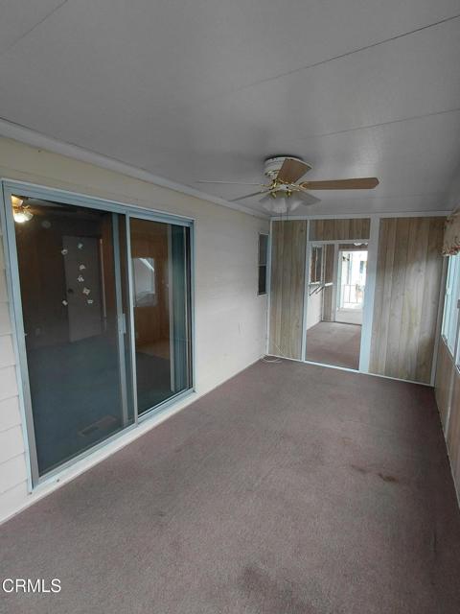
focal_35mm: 16
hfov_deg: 78.1
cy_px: 307
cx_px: 230
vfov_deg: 94.5
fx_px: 283
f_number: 2.2
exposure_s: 1/60
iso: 80
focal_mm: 1.64
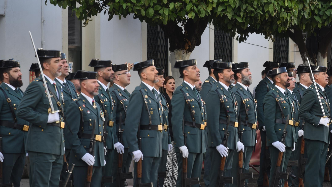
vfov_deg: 5.1
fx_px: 2095
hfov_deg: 9.1
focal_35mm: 238
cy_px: 112
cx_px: 192
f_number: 5
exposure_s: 1/250
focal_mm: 190
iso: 320
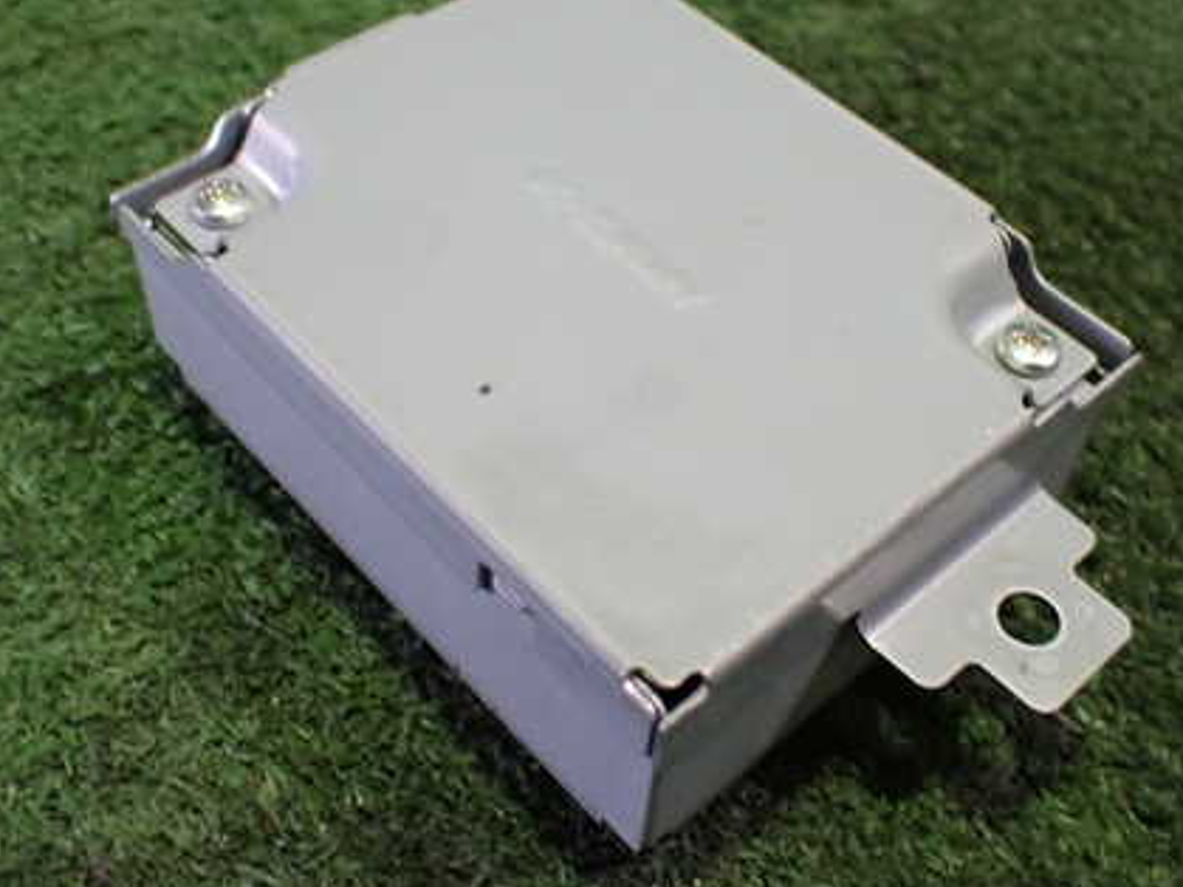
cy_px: 384
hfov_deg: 43.9
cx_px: 596
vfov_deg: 33.5
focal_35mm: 43
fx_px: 1469
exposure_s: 1/60
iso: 800
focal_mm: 5.4
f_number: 2.3
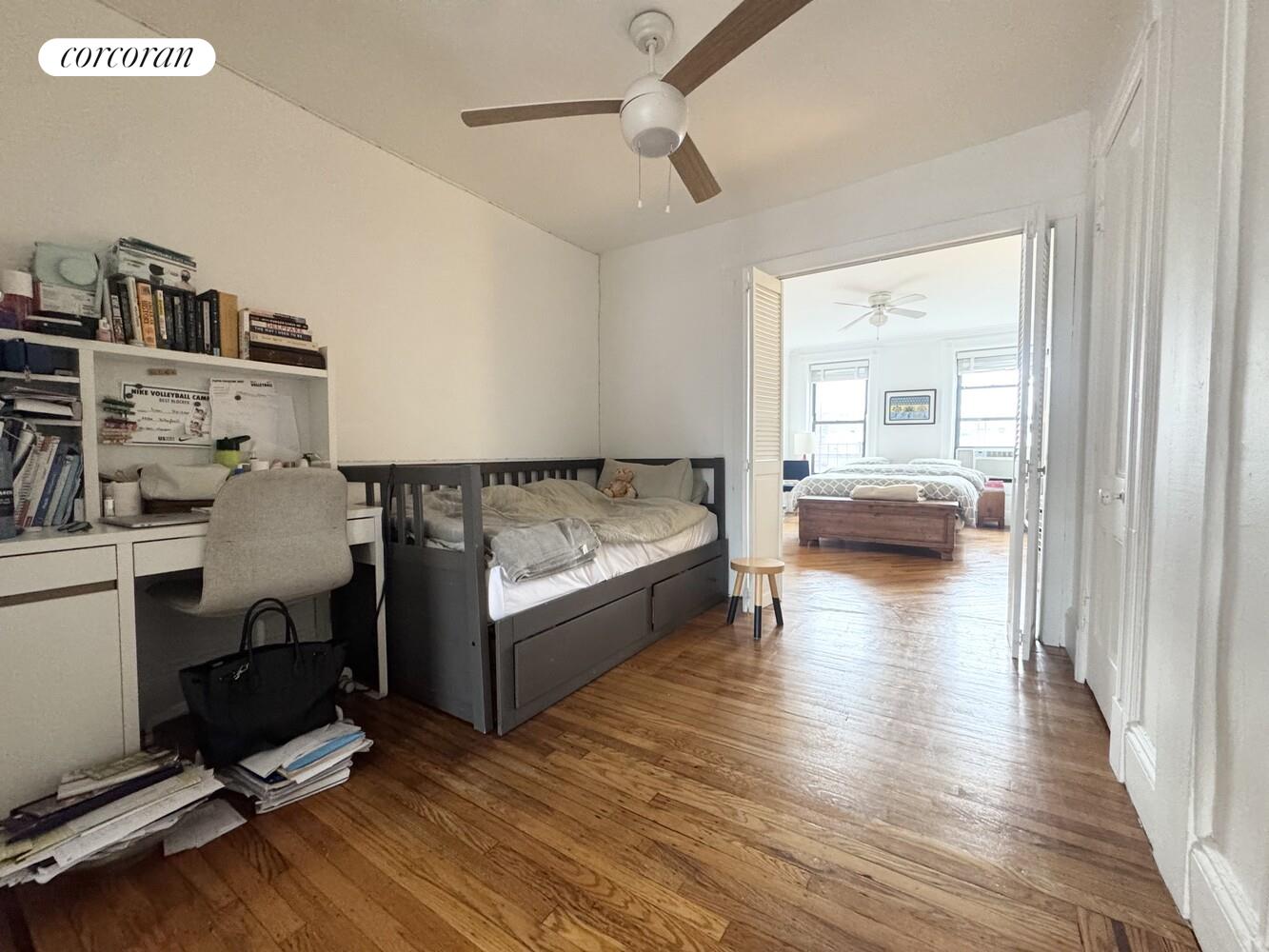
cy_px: 476
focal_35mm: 14
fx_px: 513
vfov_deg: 85.7
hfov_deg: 102.1
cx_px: 634
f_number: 2.2
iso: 500
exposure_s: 1/60
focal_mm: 2.22
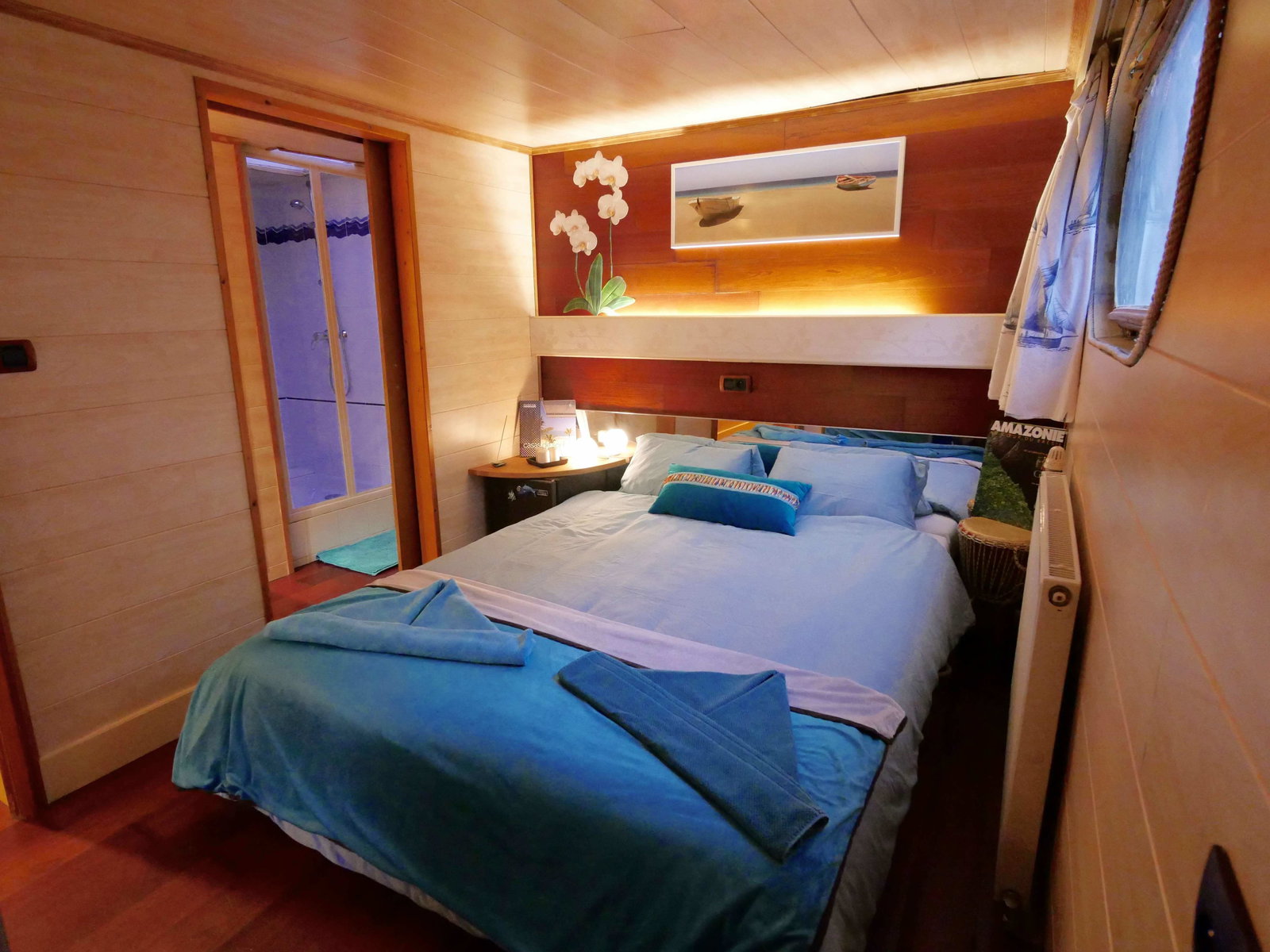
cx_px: 635
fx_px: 660
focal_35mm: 18
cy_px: 476
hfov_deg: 87.8
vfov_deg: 71.6
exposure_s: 1/50
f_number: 4
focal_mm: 9
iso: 3200
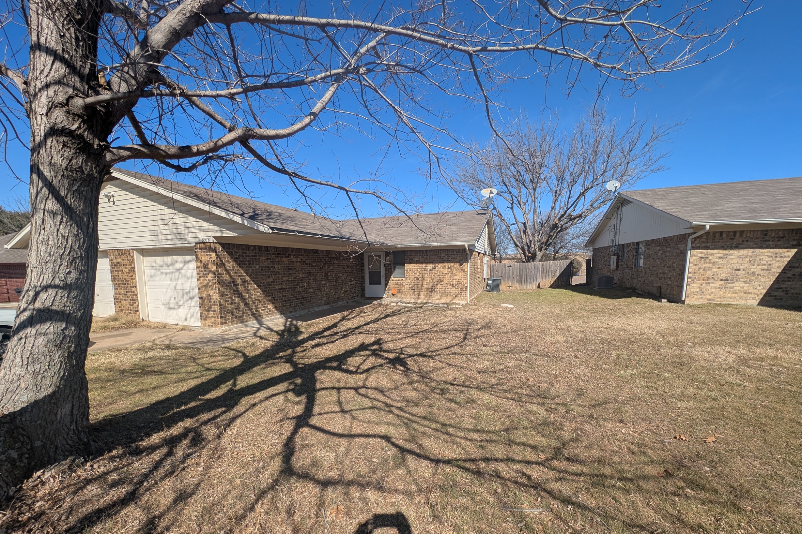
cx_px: 385
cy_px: 306
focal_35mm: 13
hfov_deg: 108.3
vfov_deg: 84.9
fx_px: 290
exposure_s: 1/2625
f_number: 1.95
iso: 38
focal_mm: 2.23
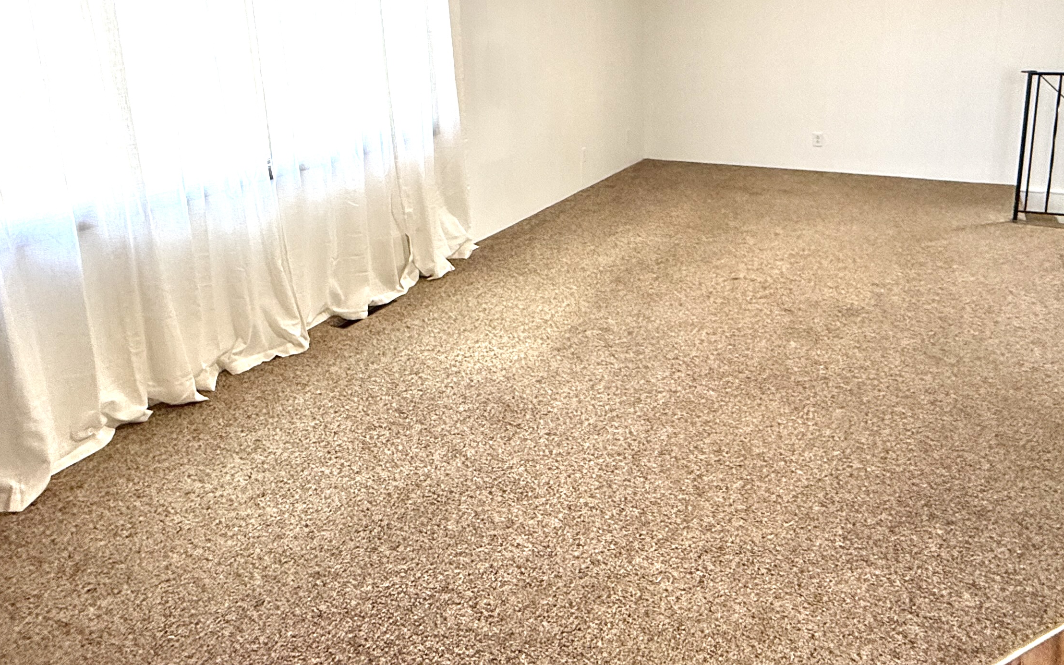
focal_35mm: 27
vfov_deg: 45.0
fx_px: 783
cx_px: 570
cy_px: 201
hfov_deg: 68.3
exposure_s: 1/120
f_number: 2.2
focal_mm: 2.22
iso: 125
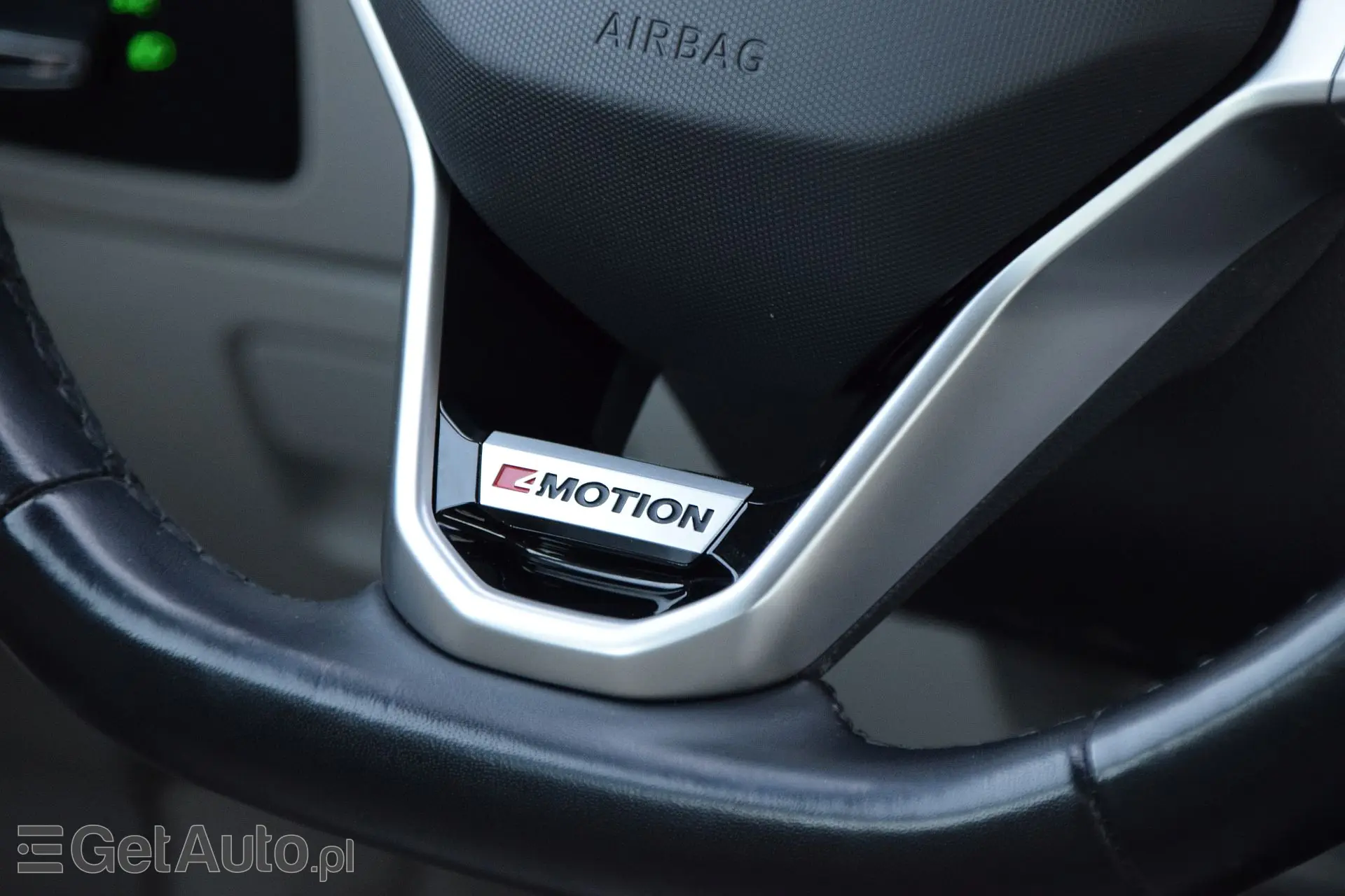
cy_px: 448
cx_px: 672
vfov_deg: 5.9
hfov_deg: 8.9
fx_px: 8686
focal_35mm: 232
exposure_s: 1/100
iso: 1600
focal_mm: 155
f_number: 6
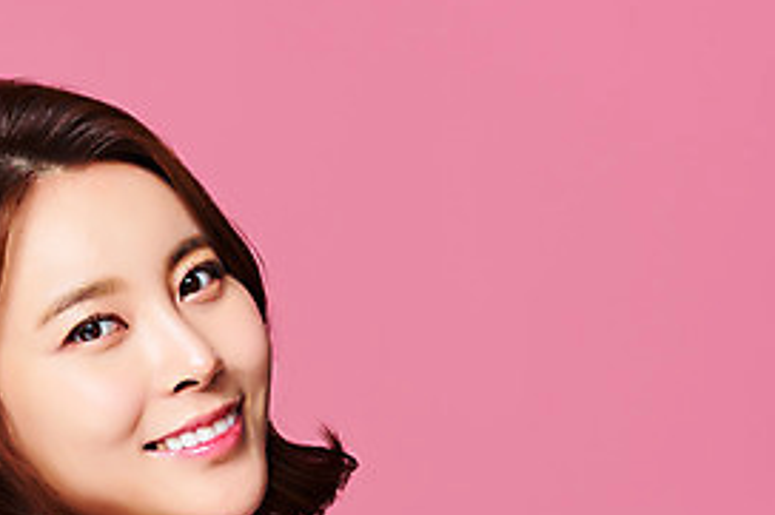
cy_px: 552
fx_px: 4991
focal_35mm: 232
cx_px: -43
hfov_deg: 8.8
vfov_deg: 5.9
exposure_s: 1/125
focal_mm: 105
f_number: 16
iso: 64
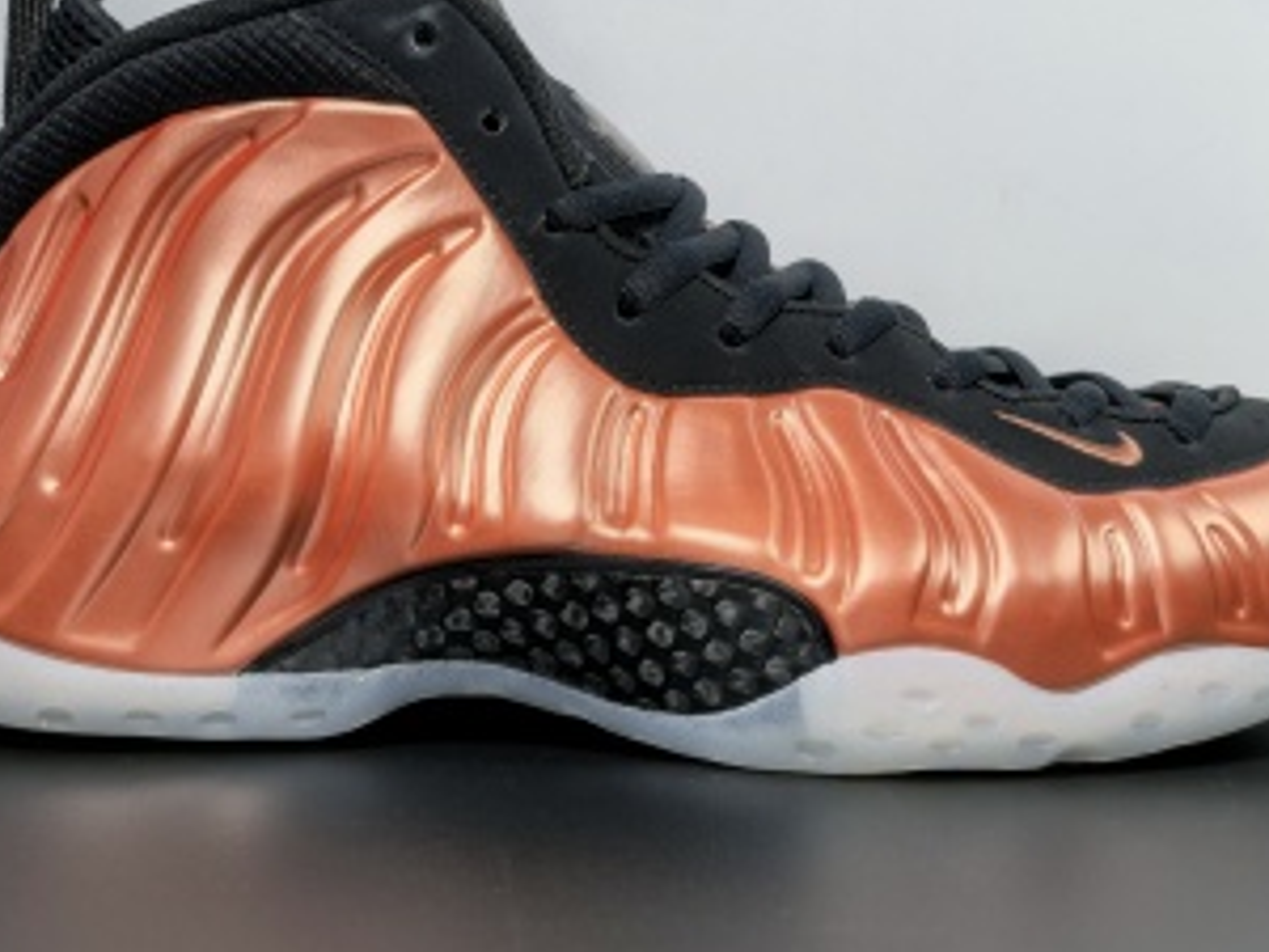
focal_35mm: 45
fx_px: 1650
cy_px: 501
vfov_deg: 32.2
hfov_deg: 42.1
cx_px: 596
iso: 50
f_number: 2
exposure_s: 1/496
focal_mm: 6.98
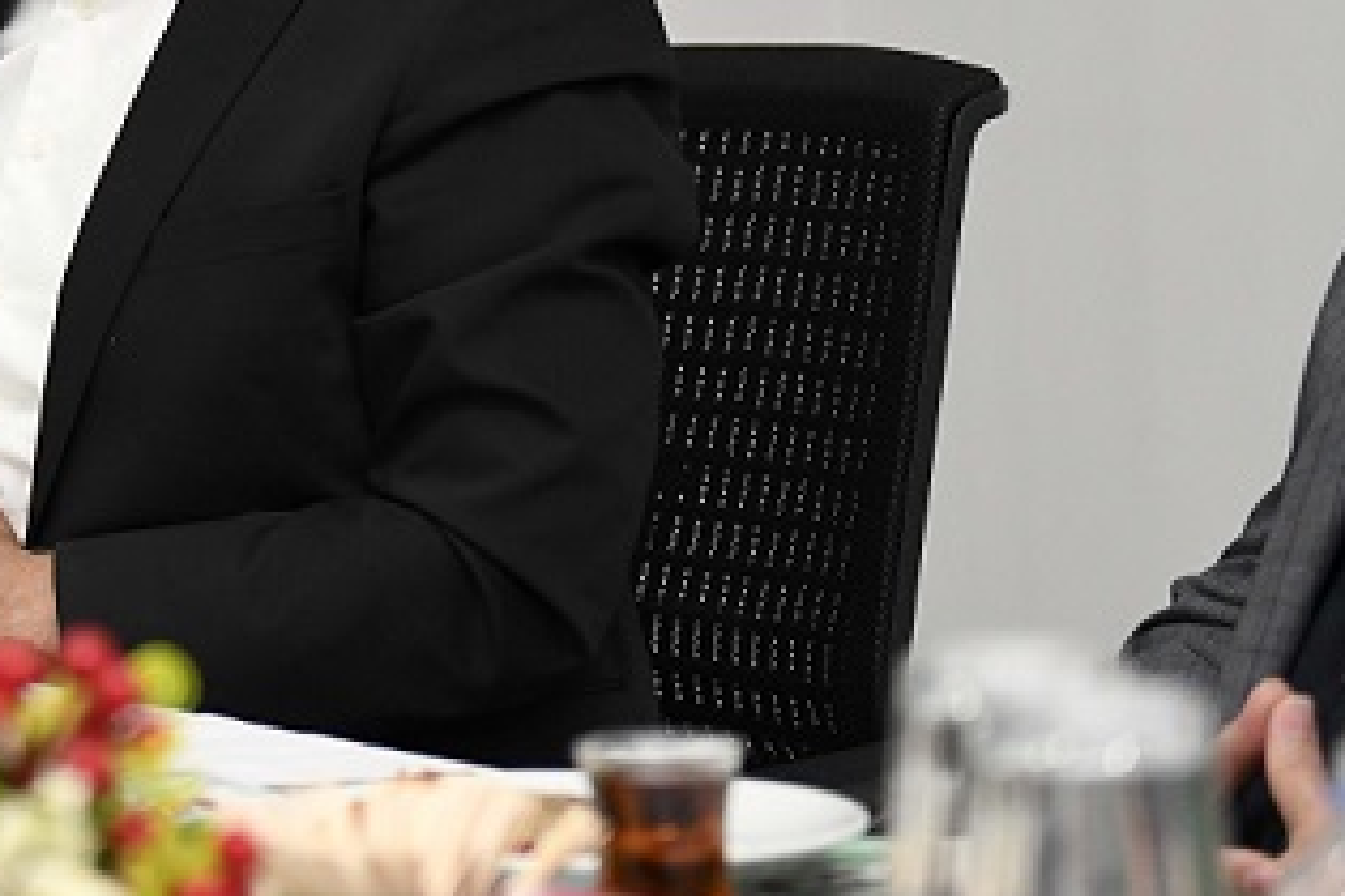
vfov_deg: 9.2
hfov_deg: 13.5
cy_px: -30
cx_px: -235
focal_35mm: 148
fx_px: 5529
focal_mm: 62
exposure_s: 1/400
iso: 2500
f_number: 3.2
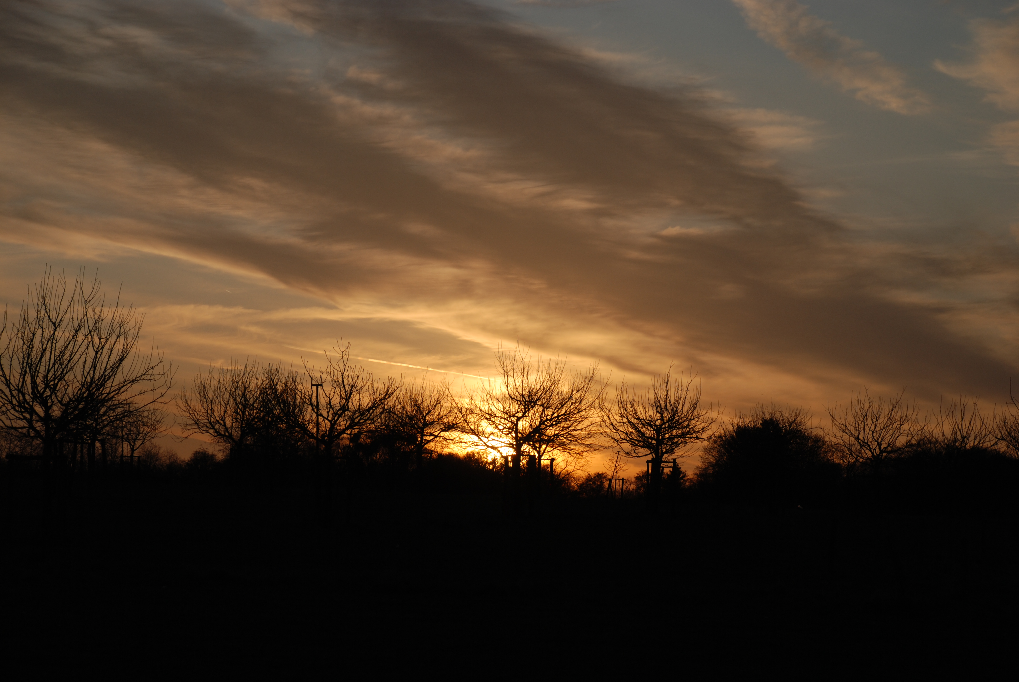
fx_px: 3188
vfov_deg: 12.2
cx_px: 510
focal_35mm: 112
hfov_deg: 18.2
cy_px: 341
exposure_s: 1/800
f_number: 7.1
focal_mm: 75
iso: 100
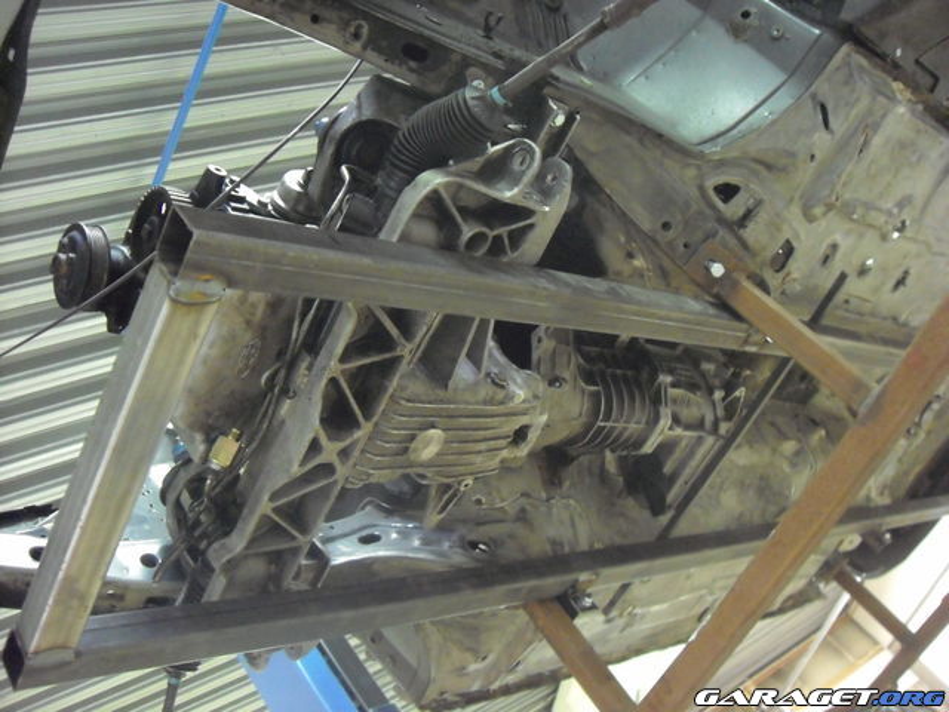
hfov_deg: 50.1
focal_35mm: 37
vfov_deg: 38.7
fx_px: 1014
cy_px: 356
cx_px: 474
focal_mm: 6.2
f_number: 2.7
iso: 800
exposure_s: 1/4
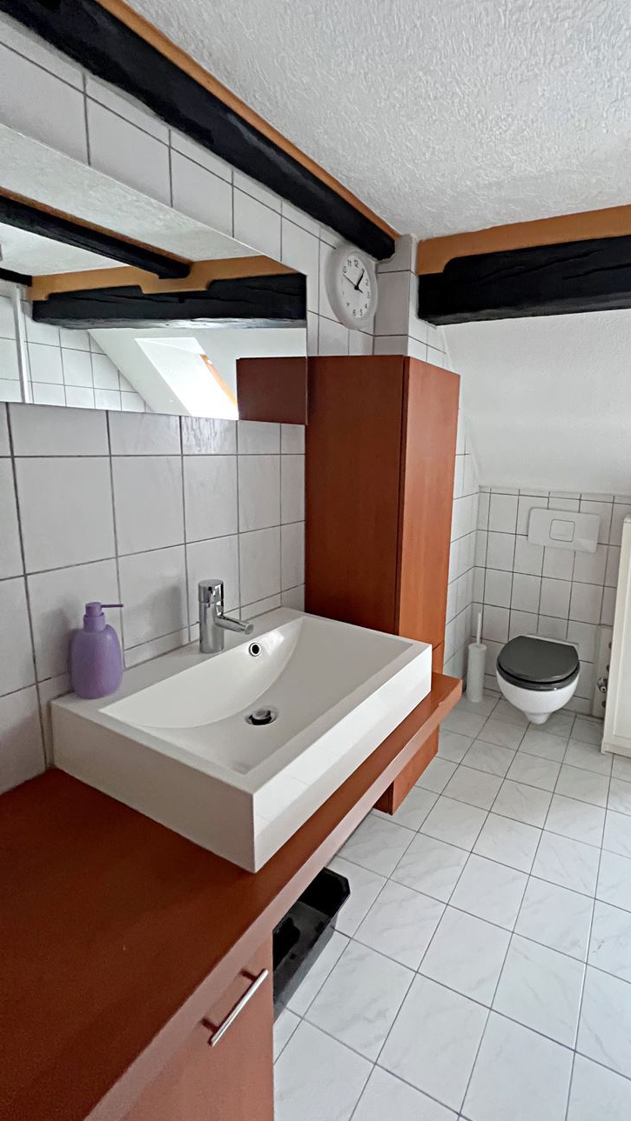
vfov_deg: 102.9
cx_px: 444
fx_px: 446
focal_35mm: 15
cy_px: 529
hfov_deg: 67.6
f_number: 1.8
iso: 640
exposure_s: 1/60
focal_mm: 1.57
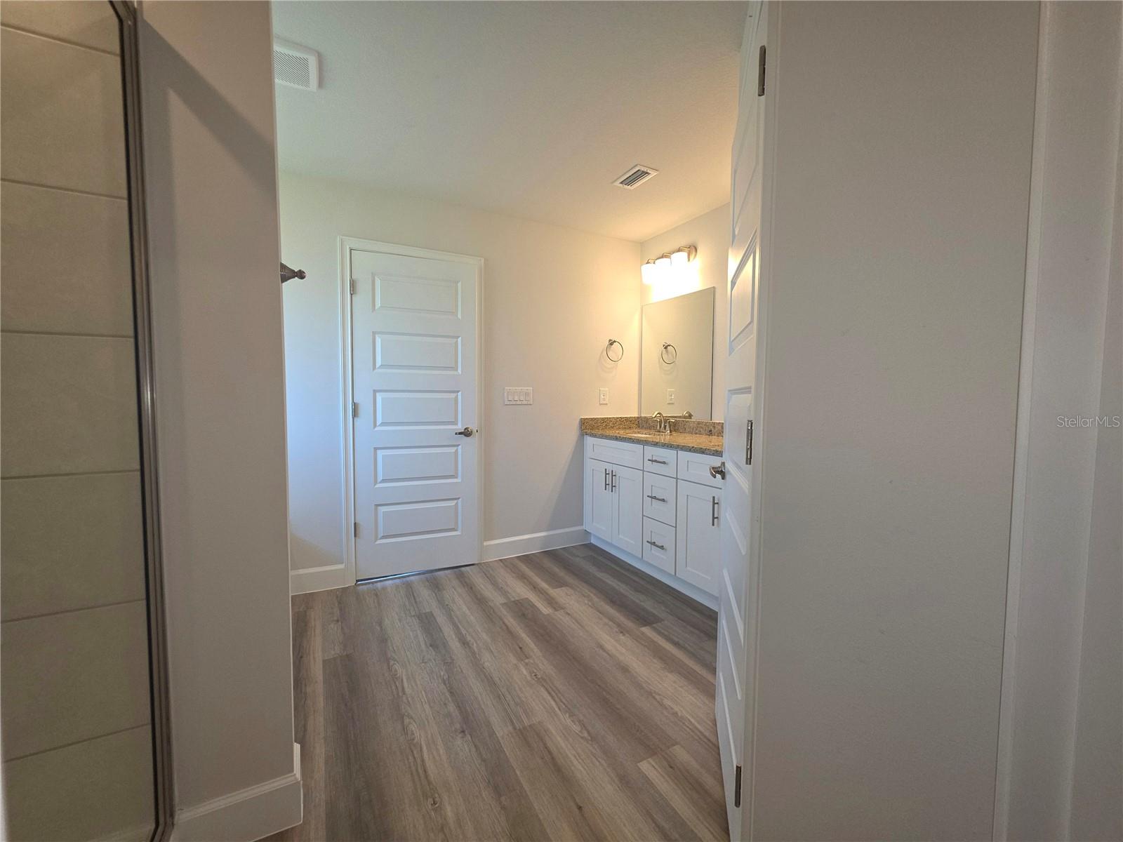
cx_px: 562
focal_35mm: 13
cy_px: 421
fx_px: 422
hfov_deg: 106.2
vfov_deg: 89.9
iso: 40
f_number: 1.9
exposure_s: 1/60.2
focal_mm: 2.2
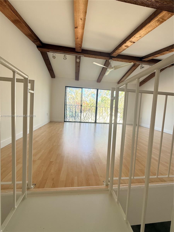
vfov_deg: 102.1
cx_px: 87
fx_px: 94
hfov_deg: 85.7
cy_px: 116
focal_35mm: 14
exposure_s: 1/99
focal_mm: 2.22
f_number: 2.2
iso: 80
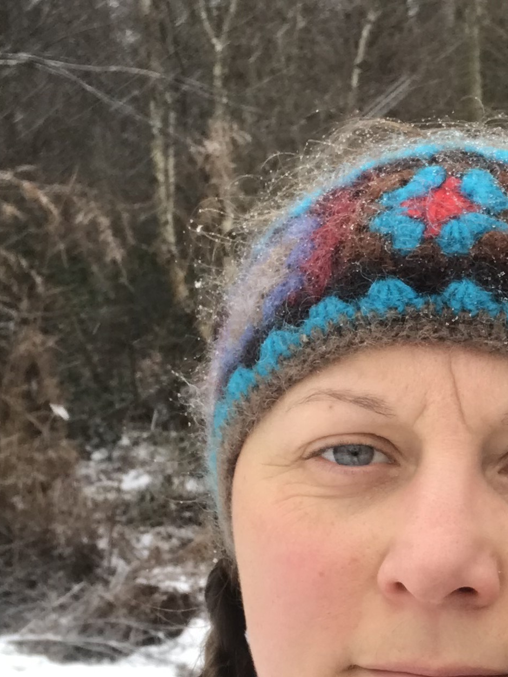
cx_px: 486
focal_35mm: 79
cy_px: 478
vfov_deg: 24.5
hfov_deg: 18.3
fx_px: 1544
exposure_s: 1/111
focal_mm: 2.87
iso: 25
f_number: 2.2
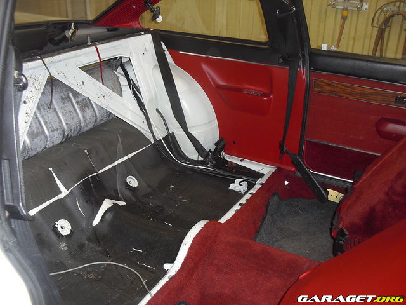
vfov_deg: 39.7
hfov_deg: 51.4
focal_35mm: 36
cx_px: 203
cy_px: 152
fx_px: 422
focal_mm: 6.3
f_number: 3.1
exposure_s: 1/60
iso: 200
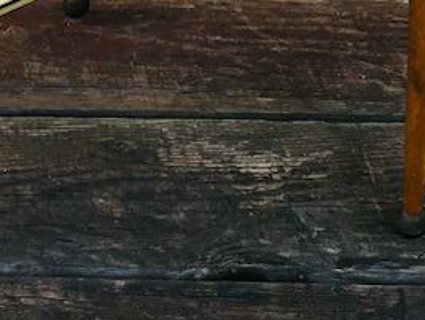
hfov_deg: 13.8
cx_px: -204
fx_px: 1647
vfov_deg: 11.1
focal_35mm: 134
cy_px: 115
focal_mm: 3.99
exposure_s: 1/241
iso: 20
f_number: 1.8
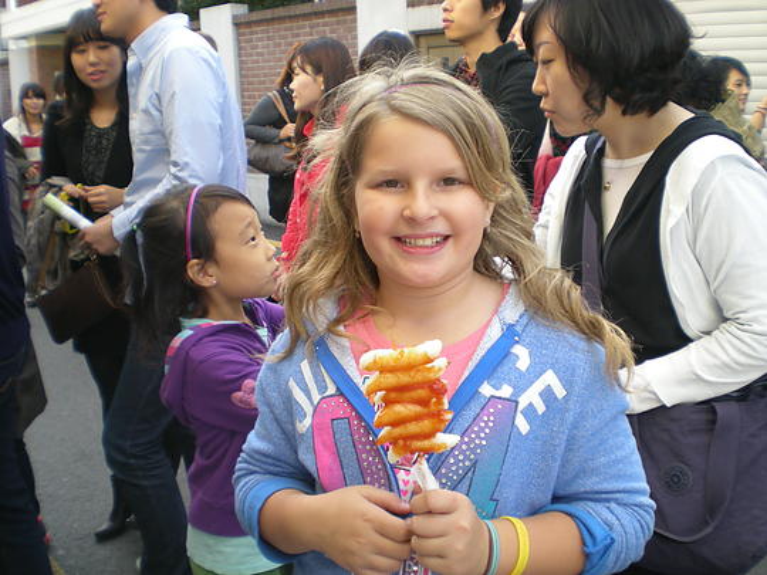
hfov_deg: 49.0
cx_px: 384
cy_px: 288
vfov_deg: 37.7
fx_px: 842
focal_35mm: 38
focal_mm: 6.3
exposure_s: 1/70
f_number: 3.1
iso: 50
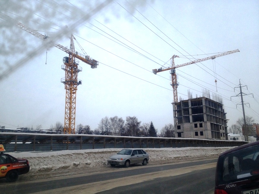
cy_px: 97
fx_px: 262
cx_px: 130
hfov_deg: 52.6
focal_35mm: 35
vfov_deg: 40.7
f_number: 2.4
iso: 50
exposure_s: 1/1133
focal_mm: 4.28
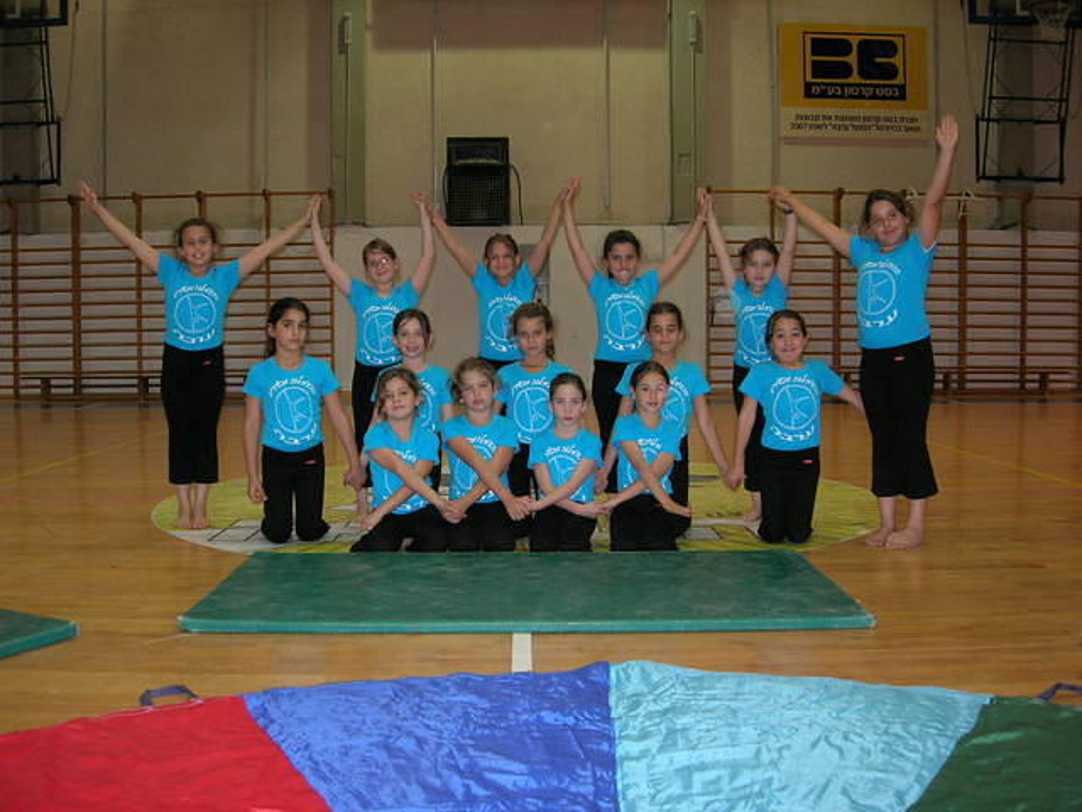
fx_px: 1188
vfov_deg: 37.7
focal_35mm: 38
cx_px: 541
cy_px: 406
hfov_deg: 49.0
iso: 91
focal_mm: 7.8
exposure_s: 1/60.1
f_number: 2.8
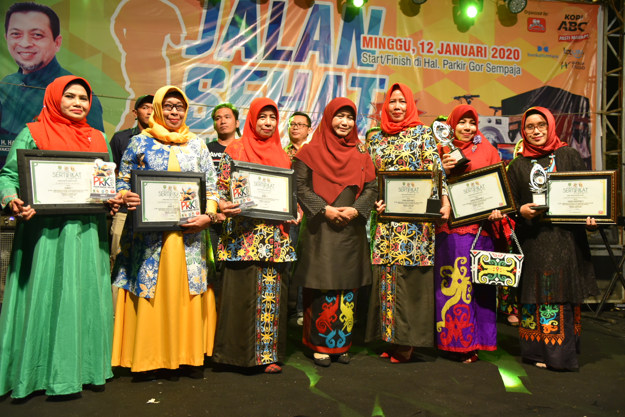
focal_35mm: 31
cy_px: 208
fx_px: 538
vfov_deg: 42.3
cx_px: 312
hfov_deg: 60.3
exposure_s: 1/60
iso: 1250
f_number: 4
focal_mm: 31
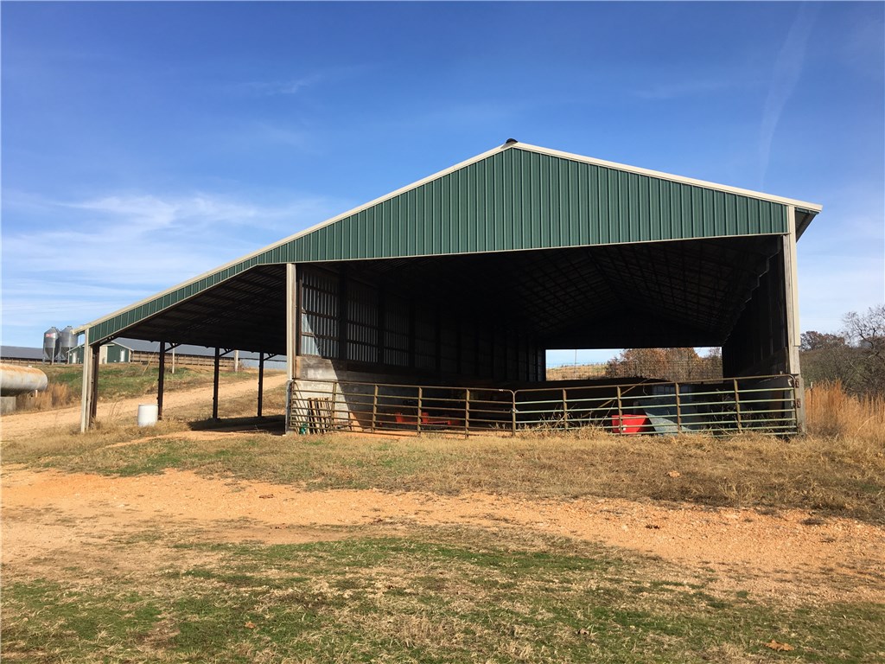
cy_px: 332
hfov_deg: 61.7
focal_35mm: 29
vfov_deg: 48.2
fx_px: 741
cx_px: 442
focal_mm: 4.15
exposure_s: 1/1115
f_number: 2.2
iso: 25
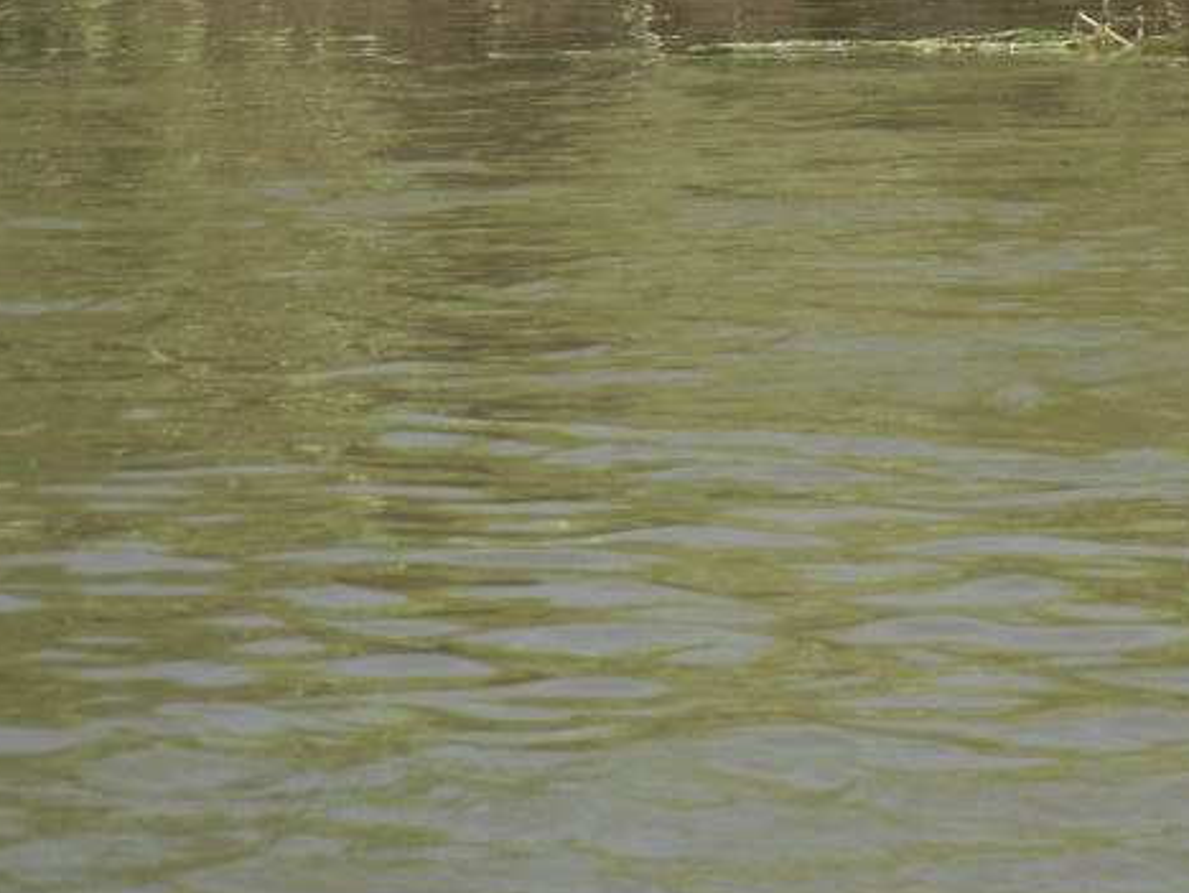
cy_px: -15
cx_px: 1018
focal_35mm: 333
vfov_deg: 4.5
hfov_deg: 5.9
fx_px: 11447
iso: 160
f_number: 9.2
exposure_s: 1/264
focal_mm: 27.4
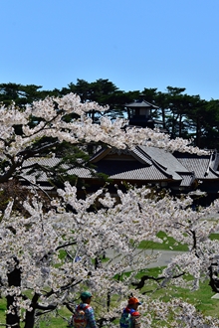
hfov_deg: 15.0
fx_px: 830
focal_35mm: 91
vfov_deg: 22.4
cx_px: 117
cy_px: 177
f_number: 7.1
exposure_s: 1/3200
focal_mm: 75
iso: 400
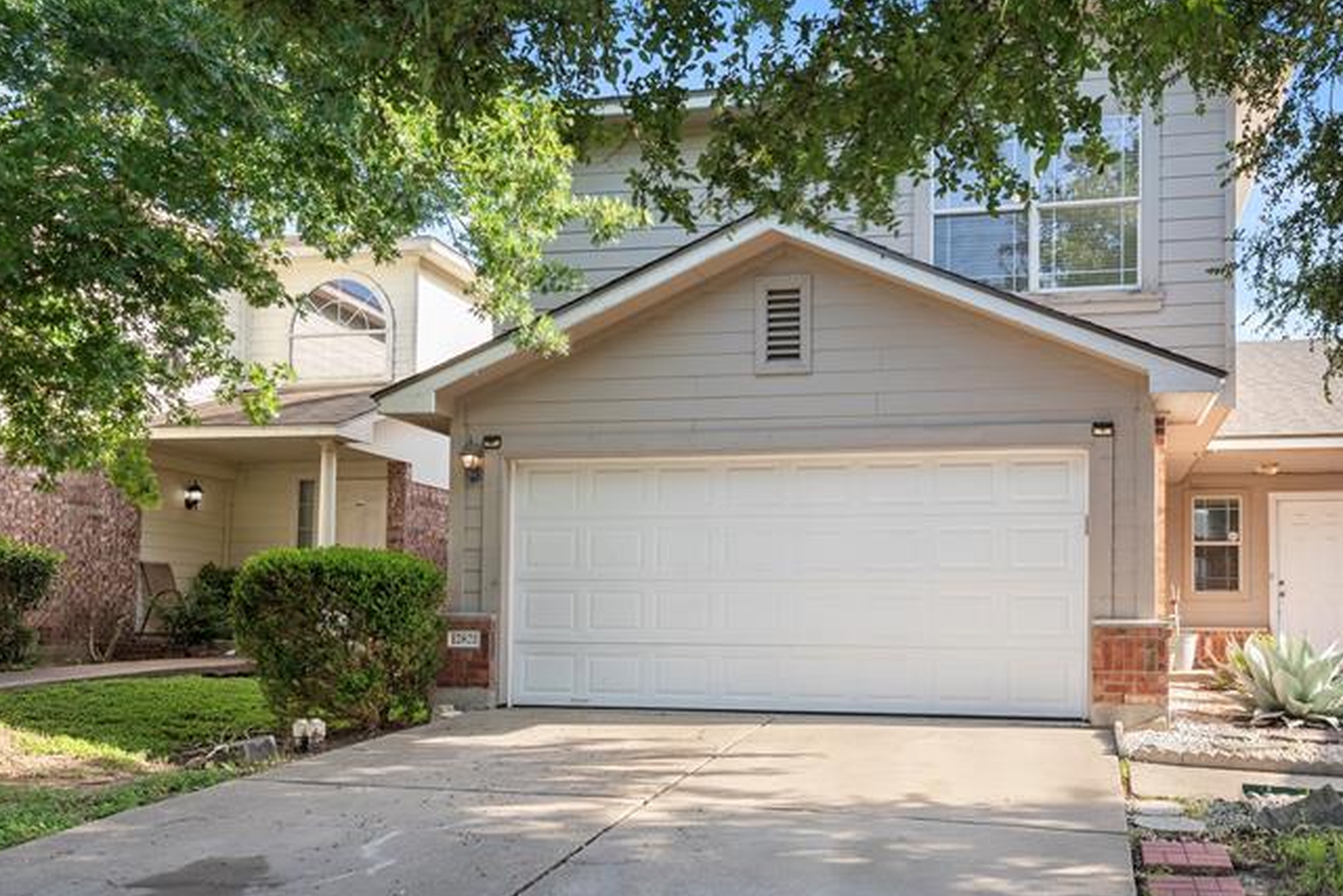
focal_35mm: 32
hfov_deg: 58.0
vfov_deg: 40.6
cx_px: 839
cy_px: 605
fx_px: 1194
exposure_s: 1/80
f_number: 8
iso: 400
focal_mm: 20
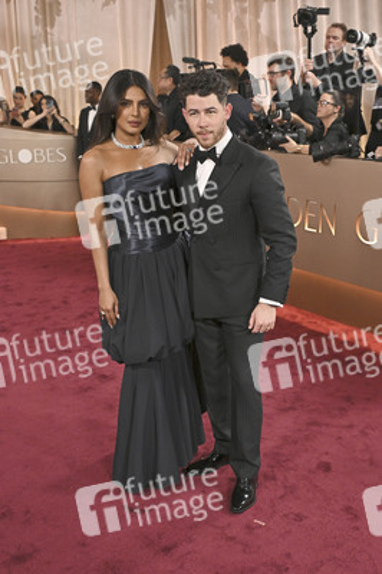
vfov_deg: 49.6
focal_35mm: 39
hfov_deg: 34.2
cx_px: 191
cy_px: 287
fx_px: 622
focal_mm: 39
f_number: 5.6
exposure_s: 1/320
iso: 2500
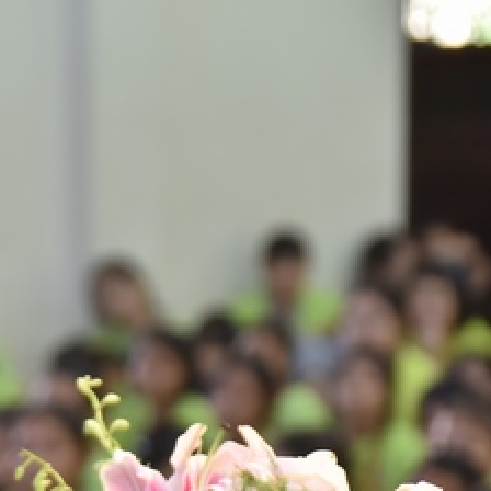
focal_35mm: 333
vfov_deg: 5.3
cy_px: 340
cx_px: -79
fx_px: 5344
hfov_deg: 5.2
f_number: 4.8
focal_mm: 135
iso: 2000
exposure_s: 1/125
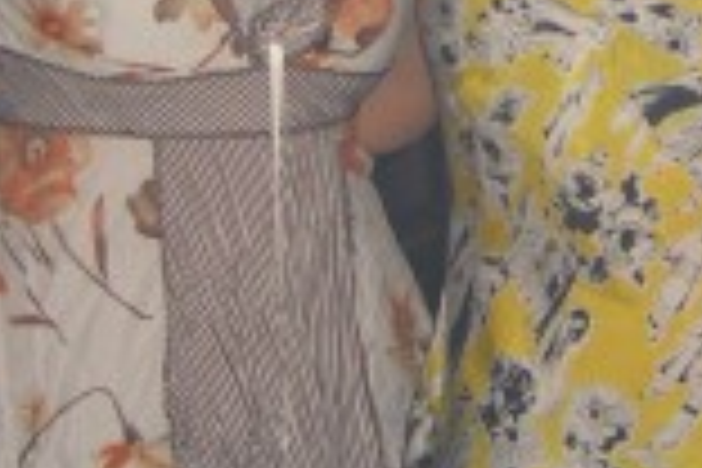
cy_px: -130
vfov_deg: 8.9
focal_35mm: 152
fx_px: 2964
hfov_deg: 13.3
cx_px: 698
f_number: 2.8
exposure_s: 1/60
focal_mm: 7.9
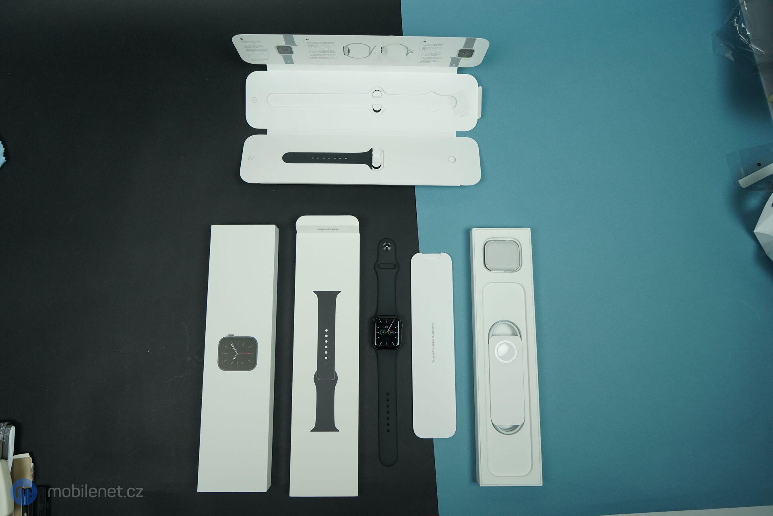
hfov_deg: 73.7
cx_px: 386
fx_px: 515
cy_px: 258
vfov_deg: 53.1
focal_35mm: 24
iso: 1250
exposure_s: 1/320
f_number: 6.3
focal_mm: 24
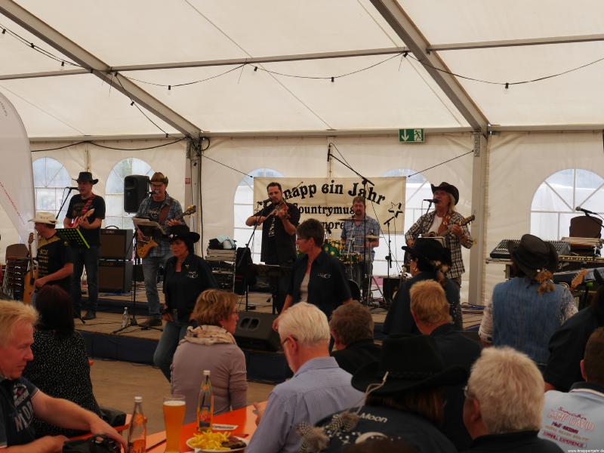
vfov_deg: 29.1
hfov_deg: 38.2
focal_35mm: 50
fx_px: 872
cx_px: 302
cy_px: 226
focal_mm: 25
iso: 200
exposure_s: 1/200
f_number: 6.3
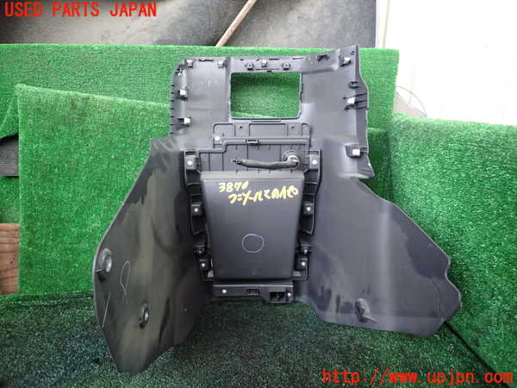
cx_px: 258
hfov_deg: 69.4
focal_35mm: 25
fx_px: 373
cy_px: 194
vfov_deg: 54.9
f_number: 2
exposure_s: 1/30
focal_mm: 4.5
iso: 500
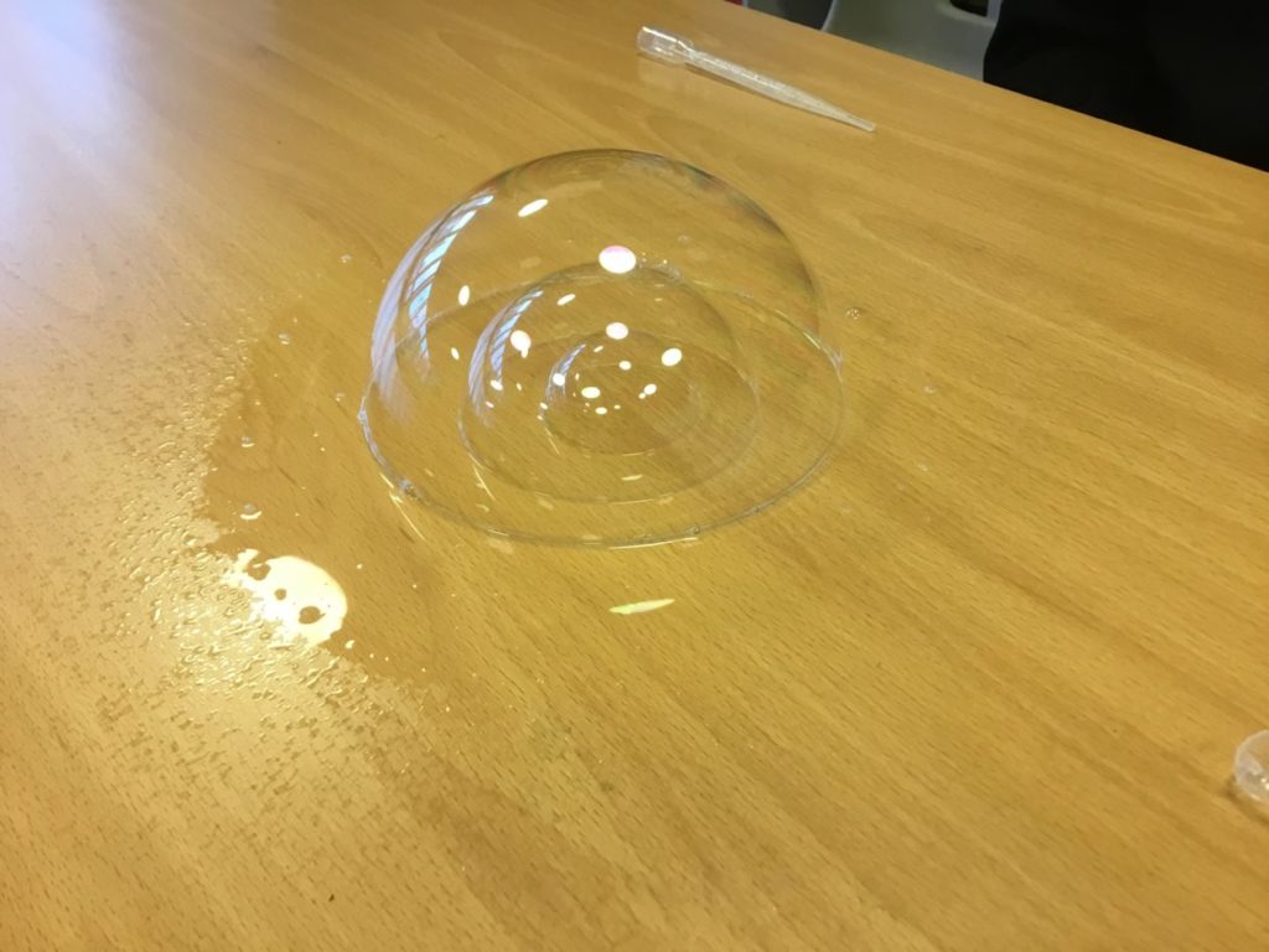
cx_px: 634
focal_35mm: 31
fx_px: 1136
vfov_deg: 45.4
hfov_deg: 58.4
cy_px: 476
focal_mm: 3.3
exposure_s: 1/33
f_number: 2.4
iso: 80
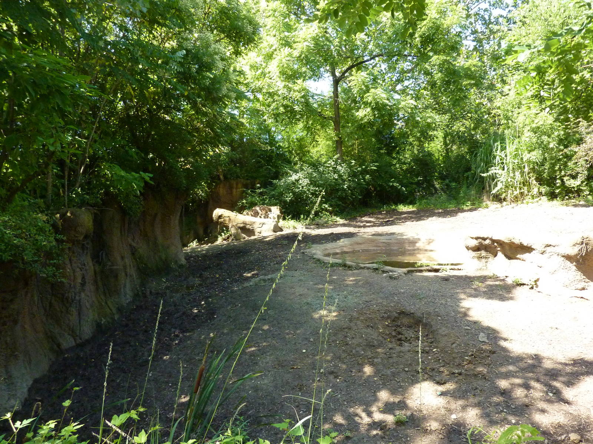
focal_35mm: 25
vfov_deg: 54.9
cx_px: 296
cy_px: 222
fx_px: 428
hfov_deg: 69.4
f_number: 3.3
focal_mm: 4.1
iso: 400
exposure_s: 1/400
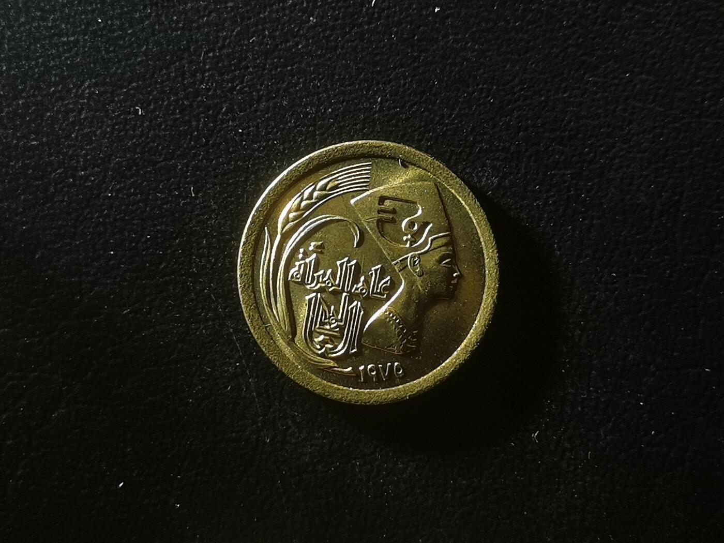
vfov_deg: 19.4
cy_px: 272
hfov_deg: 25.7
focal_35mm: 76
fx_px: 1590
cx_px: 362
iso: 50
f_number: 1.8
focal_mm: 4.75
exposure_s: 1/192
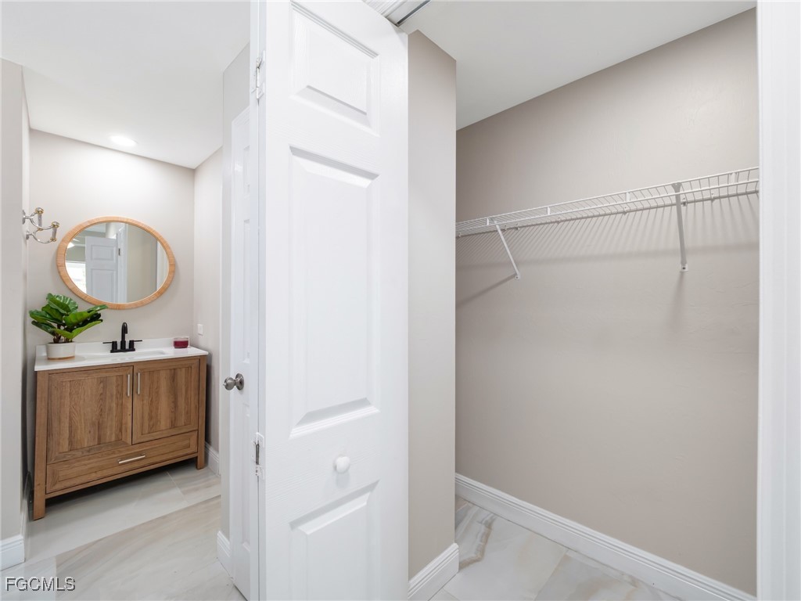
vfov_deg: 85.7
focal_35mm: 14
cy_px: 300
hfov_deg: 102.1
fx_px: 324
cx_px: 400
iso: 200
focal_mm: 7
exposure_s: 1/8
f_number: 7.1
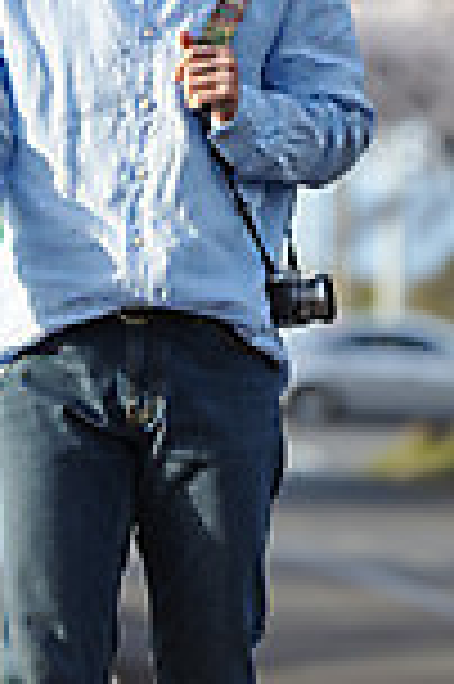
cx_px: -20
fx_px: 6484
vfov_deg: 6.0
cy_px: -144
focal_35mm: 342
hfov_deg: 4.0
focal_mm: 130
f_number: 2.8
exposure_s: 1/640
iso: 100
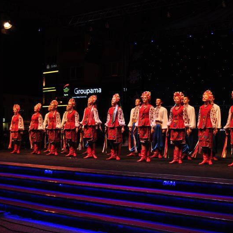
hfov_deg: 31.1
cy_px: 116
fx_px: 411
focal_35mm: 54
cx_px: 173
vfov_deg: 31.6
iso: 400
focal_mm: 28
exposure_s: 1/100
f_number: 5.6
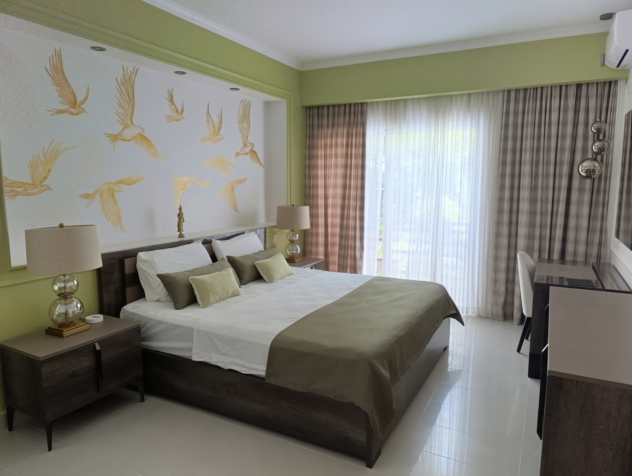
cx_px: 316
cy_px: 238
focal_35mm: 23
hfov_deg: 73.8
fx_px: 421
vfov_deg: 59.0
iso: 1250
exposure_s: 1/100
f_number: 1.6
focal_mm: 6.14
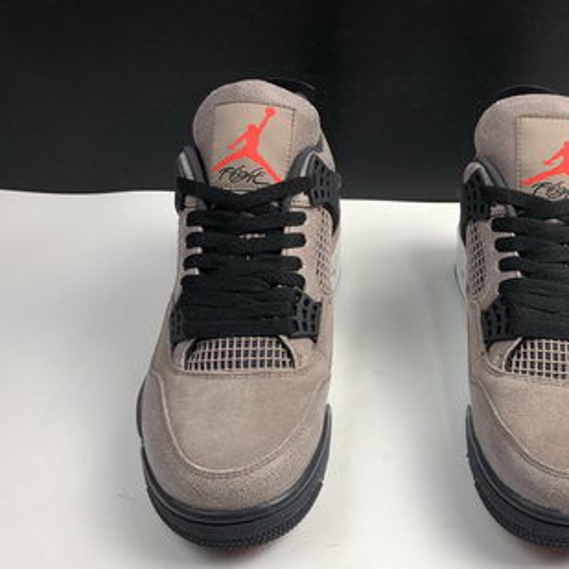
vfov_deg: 41.8
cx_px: 401
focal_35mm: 40
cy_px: 325
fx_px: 744
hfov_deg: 41.0
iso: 20
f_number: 1.8
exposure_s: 1/50
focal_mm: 4
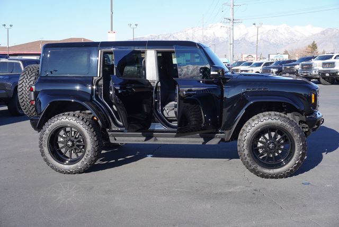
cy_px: 114
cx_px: 170
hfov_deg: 44.9
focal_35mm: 44
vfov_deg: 30.9
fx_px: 410
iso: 100
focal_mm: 29
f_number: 7.1
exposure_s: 1/125
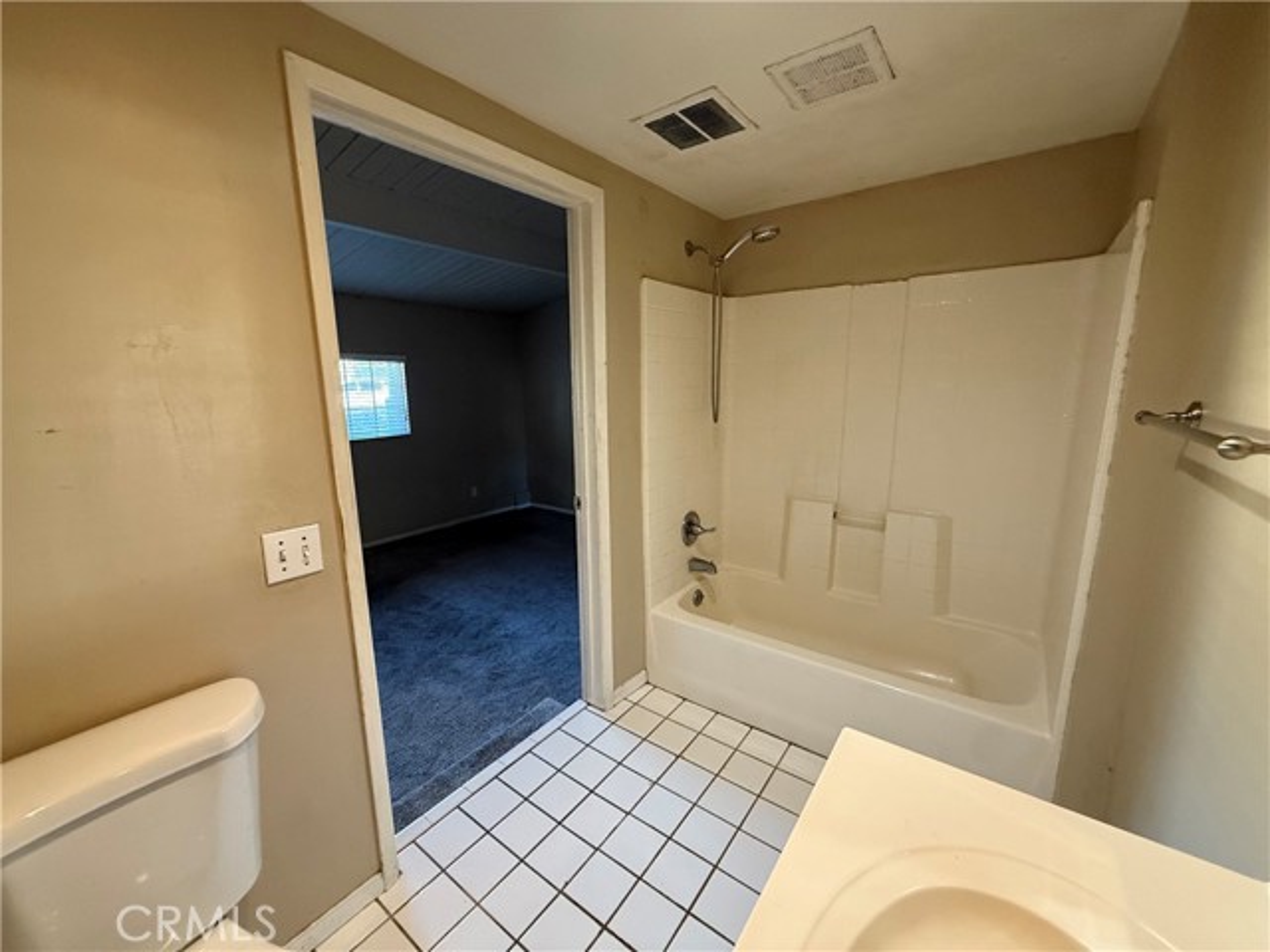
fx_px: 514
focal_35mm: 14
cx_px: 635
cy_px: 476
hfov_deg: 102.1
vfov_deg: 85.7
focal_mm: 2.22
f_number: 2.2
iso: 500
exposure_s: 1/60
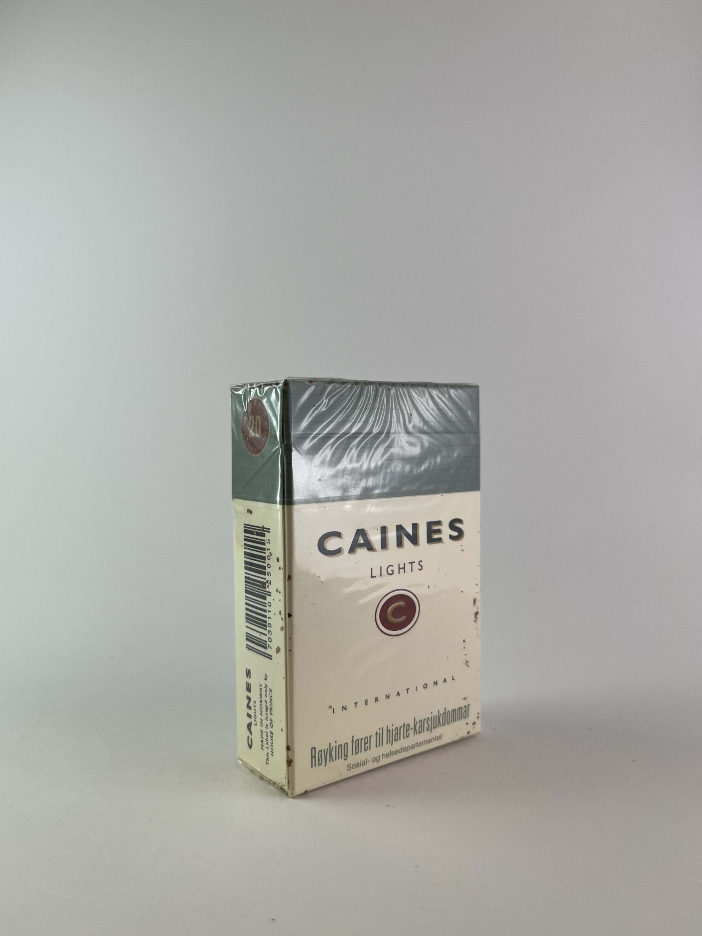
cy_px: 460
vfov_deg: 65.3
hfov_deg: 51.4
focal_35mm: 27
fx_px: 730
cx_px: 345
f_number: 1.6
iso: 50
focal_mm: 5.1
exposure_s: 1/452
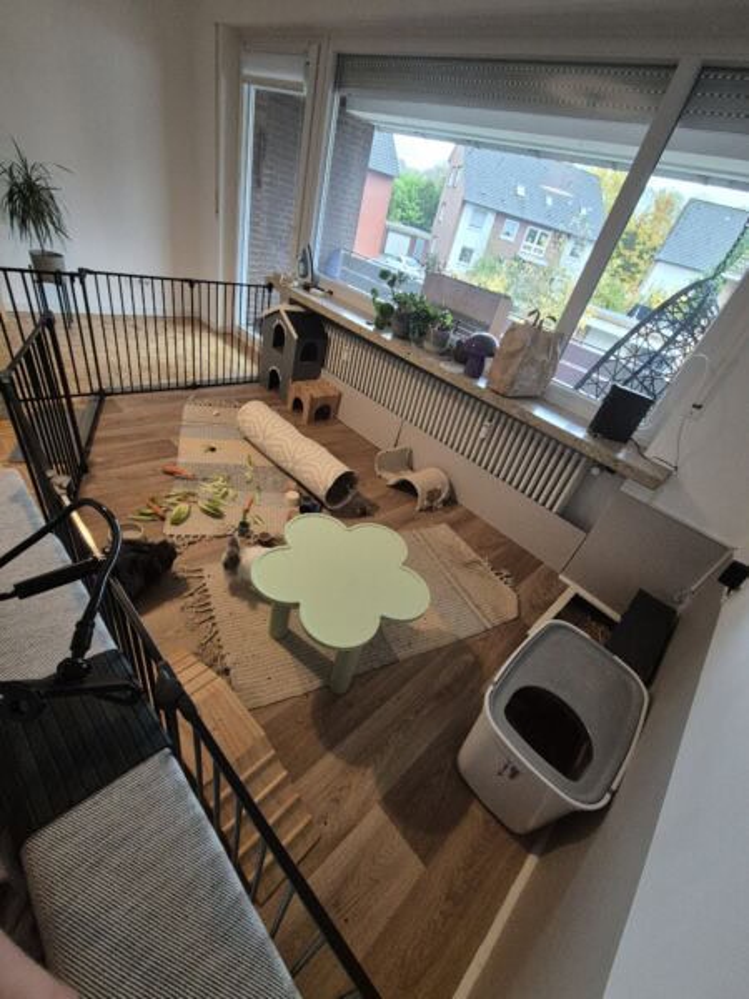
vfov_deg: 106.2
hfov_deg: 89.9
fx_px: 375
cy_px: 500
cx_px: 374
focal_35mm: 13
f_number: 2.2
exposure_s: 1/50
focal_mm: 2.2
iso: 800
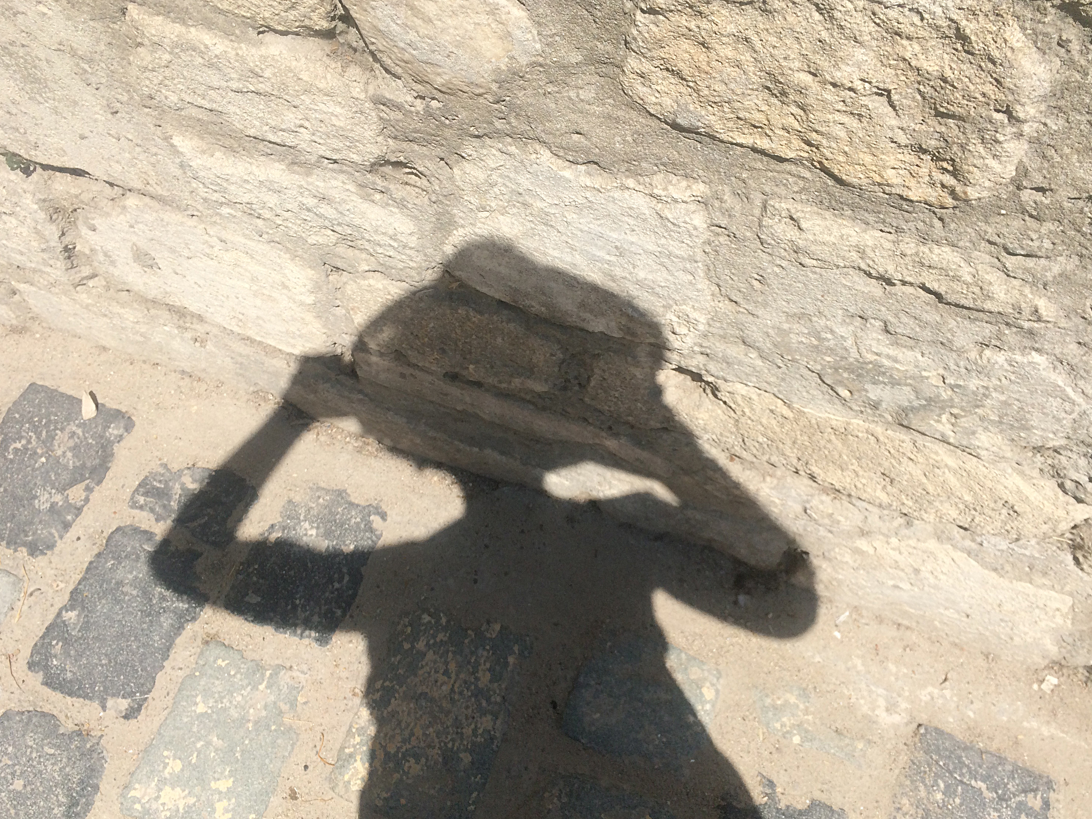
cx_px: 571
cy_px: 426
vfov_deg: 44.2
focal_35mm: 32
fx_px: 1010
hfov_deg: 56.8
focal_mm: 4.15
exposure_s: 1/3425
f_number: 2.2
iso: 32
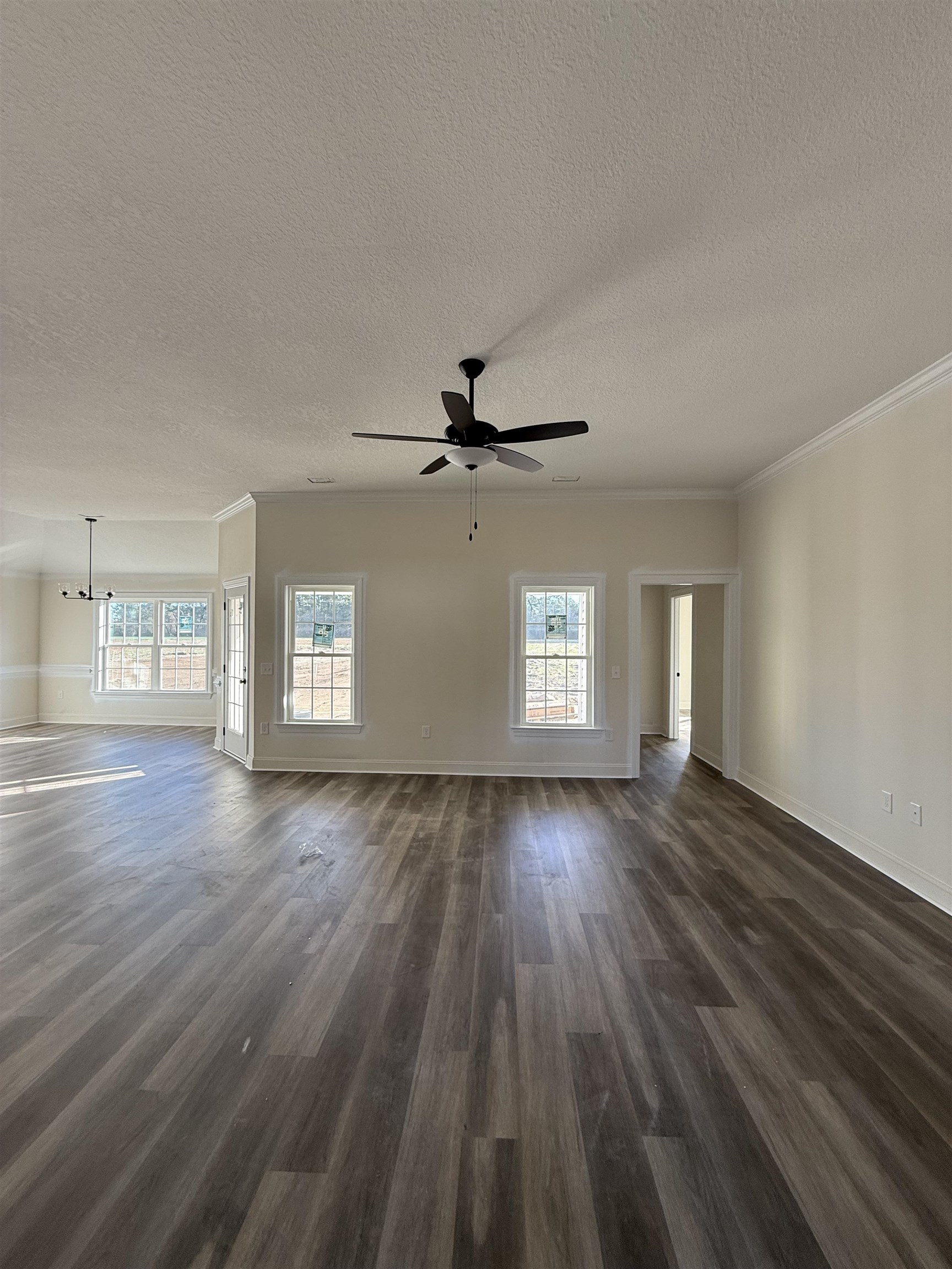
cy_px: 634
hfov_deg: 85.7
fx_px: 513
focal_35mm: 14
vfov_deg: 102.1
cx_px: 476
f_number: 2.2
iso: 80
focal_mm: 2.22
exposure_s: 1/99
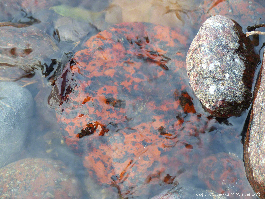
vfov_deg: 11.0
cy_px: 100
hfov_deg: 14.6
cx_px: 132
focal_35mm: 135
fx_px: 1034
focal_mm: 24.3
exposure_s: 1/80
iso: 125
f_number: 2.8
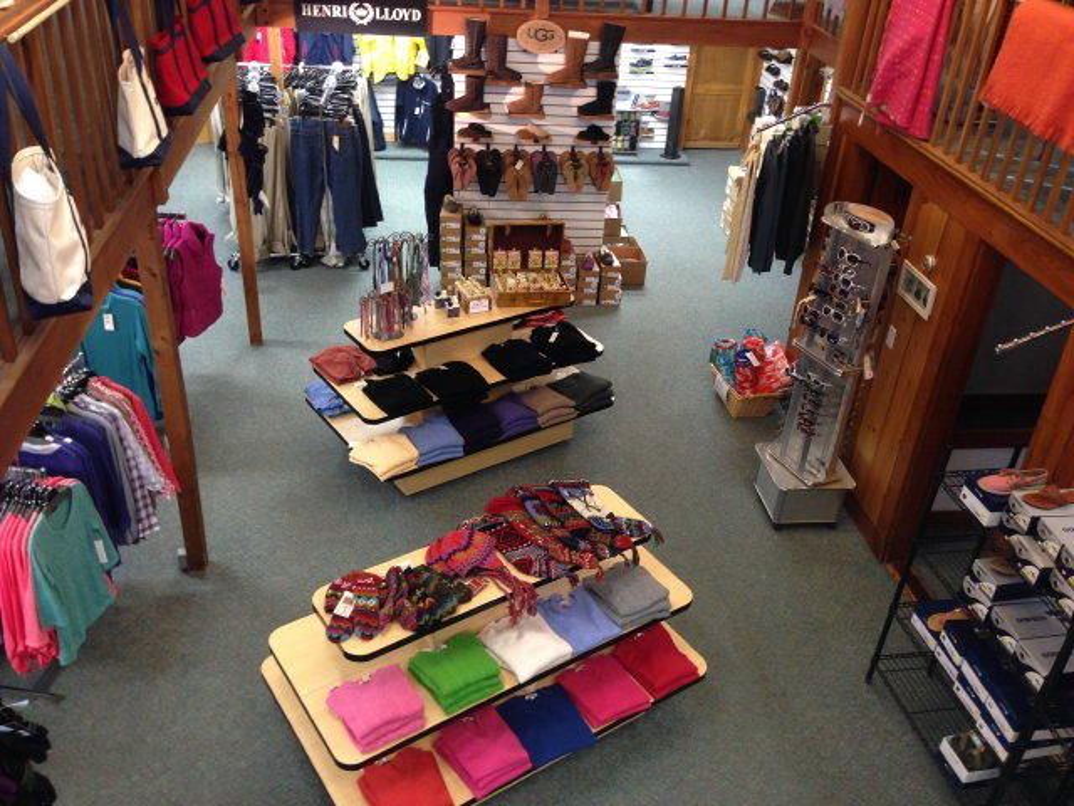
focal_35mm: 33
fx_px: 1024
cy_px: 403
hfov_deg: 55.4
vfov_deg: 42.9
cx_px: 537
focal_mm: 4.12
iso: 125
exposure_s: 1/20
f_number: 2.4
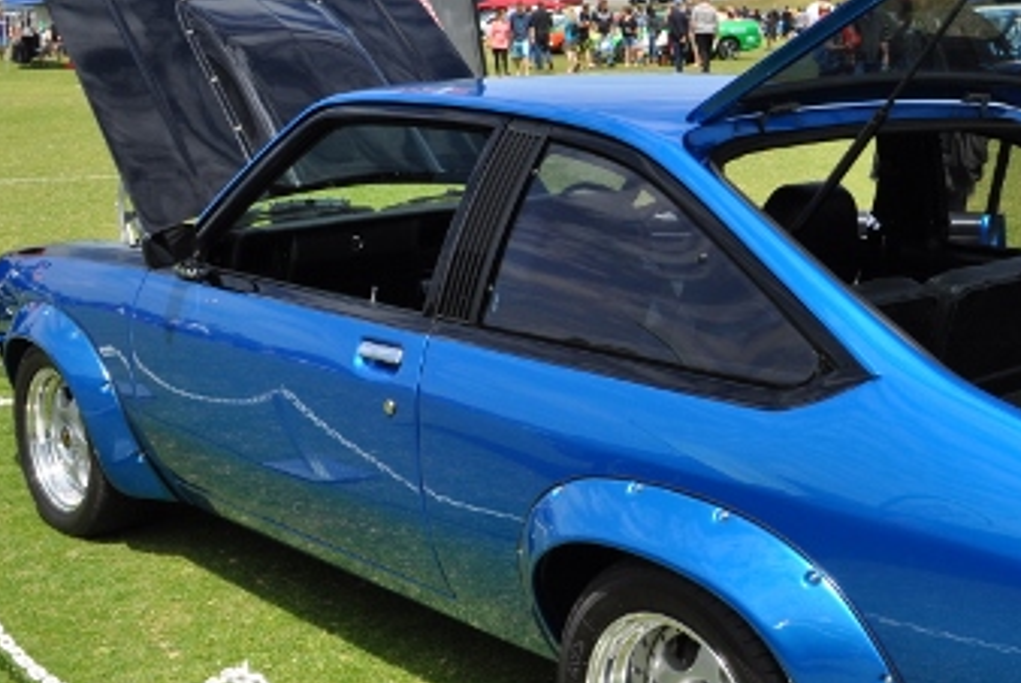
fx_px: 1448
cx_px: 807
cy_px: 283
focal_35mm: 51
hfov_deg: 37.6
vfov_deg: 26.5
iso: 500
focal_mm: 18
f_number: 13
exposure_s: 1/640
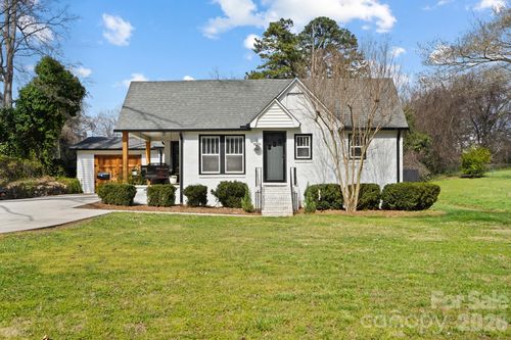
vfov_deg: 39.9
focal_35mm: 33
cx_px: 256
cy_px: 170
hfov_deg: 57.2
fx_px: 468
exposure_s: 1/160
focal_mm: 33
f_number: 11
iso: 1600
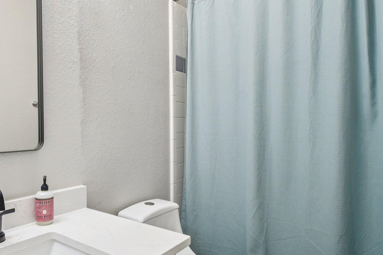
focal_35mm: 25
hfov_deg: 70.0
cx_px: 137
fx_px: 266
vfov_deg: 51.2
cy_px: 117
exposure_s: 1/6
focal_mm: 10
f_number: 8
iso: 400
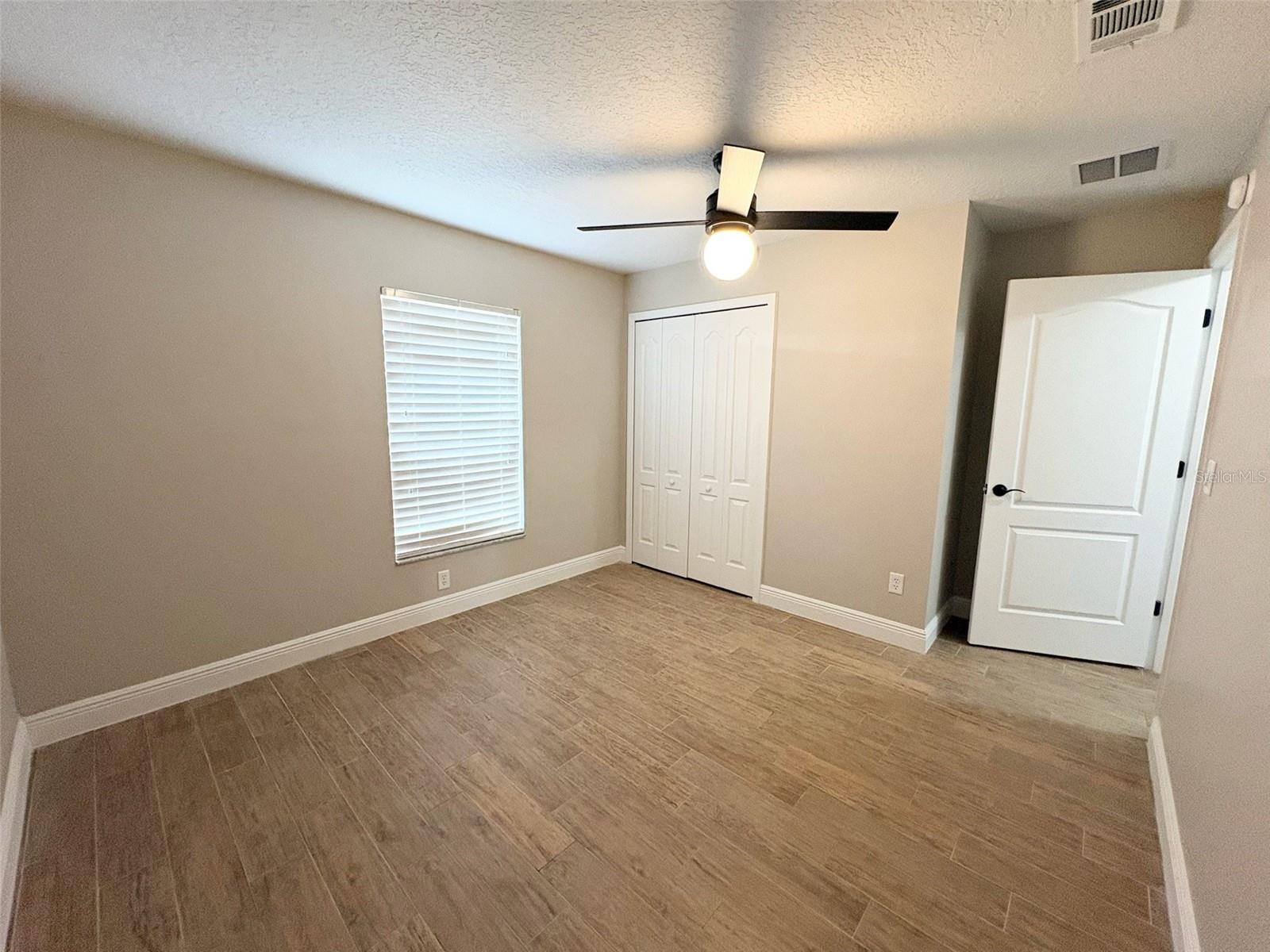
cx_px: 635
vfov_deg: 85.7
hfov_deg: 102.1
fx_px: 514
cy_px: 476
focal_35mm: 14
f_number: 2.2
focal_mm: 2.22
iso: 320
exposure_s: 1/60
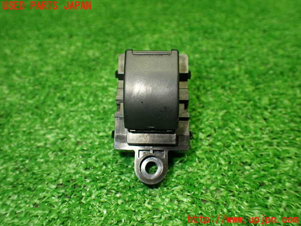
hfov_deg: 60.0
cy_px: 113
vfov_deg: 46.8
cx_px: 150
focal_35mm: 30
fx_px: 261
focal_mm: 5.4
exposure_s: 1/125
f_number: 2.3
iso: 400
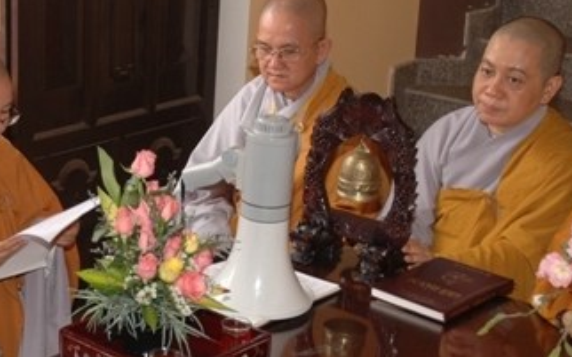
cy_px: 227
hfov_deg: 24.3
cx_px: 28
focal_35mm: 82
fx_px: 1278
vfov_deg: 15.9
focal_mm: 27
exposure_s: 1/60
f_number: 4
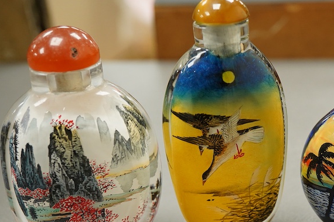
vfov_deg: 19.1
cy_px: 144
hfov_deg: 28.1
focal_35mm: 71
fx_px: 659
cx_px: 243
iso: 1250
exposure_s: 1/125
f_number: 7.1
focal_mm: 30
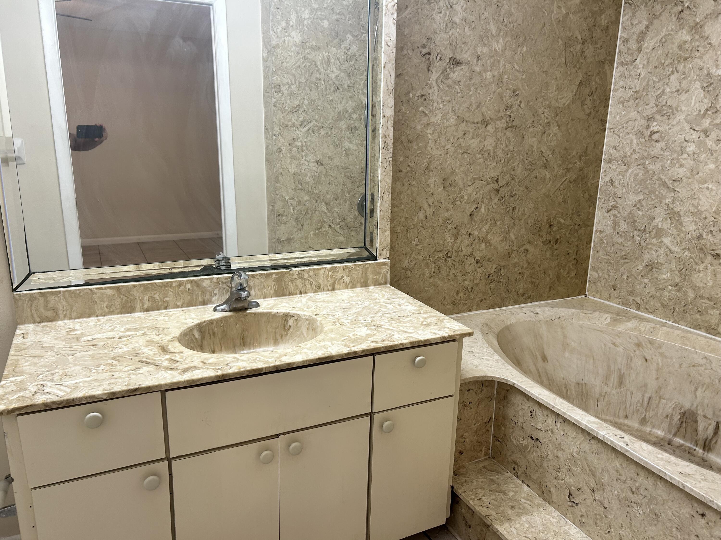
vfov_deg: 53.1
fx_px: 542
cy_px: 270
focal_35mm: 26
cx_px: 360
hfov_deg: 67.3
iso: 80
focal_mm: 5.7
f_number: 1.5
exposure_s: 1/120
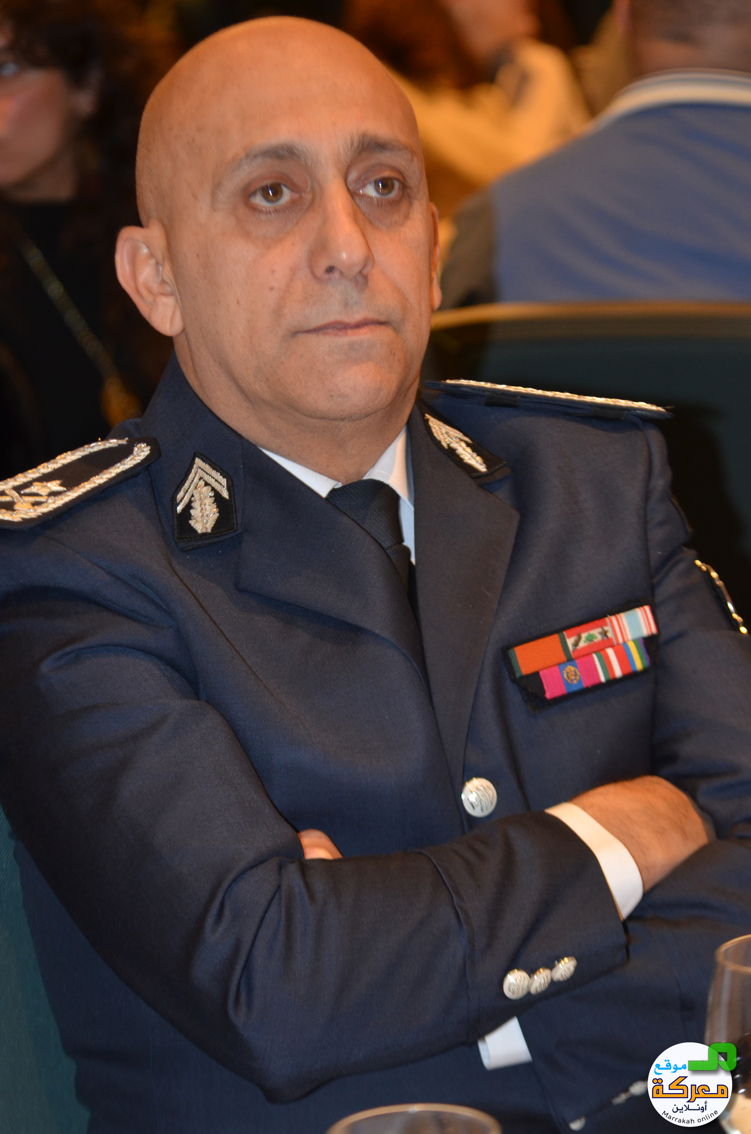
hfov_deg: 9.1
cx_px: 376
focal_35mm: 150
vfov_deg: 13.7
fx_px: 4715
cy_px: 567
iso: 800
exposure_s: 1/60
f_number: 4
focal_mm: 100
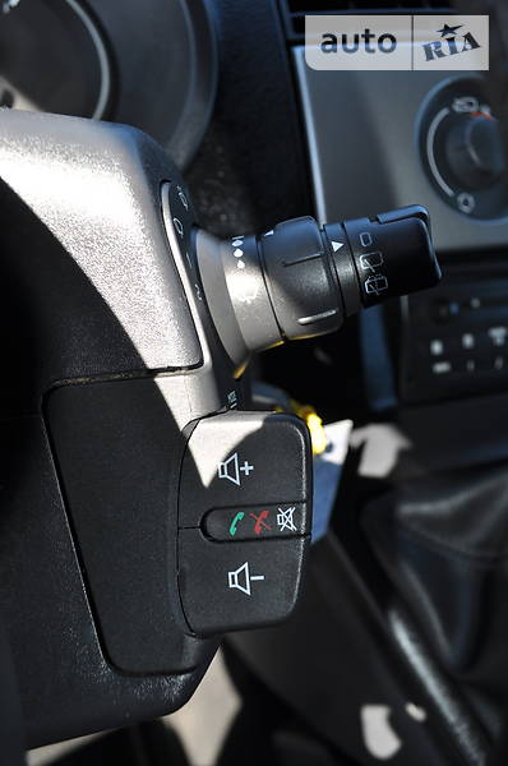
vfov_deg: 57.3
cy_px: 383
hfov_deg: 39.8
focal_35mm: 33
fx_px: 701
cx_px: 254
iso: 200
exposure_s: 1/200
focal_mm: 22
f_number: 5.6
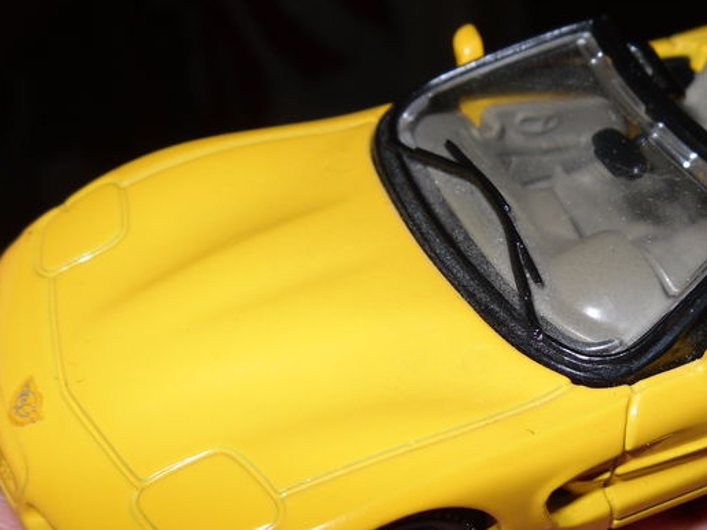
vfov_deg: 21.6
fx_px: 1389
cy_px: 277
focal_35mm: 68
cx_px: 524
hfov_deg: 28.2
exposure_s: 1/45
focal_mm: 6.3
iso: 80
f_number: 8.2
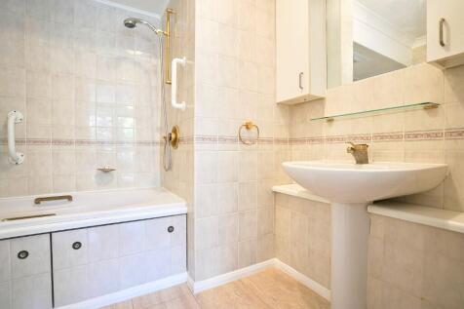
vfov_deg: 73.7
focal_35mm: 16
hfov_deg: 96.8
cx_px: 232
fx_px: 206
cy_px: 154
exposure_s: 1/160
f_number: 4
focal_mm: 16
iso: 2000
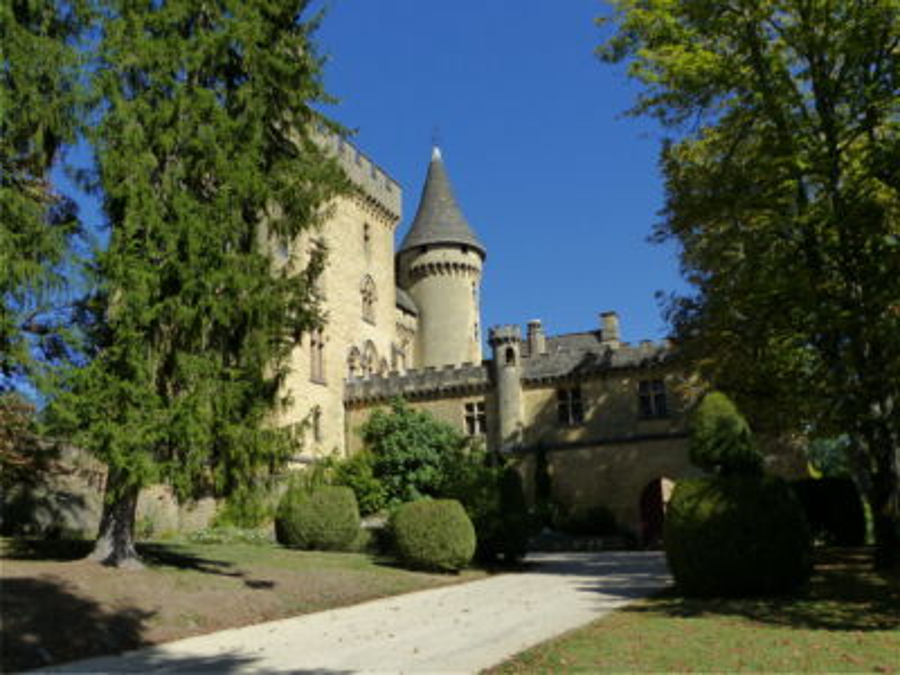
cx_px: 450
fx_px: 832
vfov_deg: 44.2
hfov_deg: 56.8
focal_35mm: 32
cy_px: 338
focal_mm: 5.7
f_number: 2.8
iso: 200
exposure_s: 1/2000
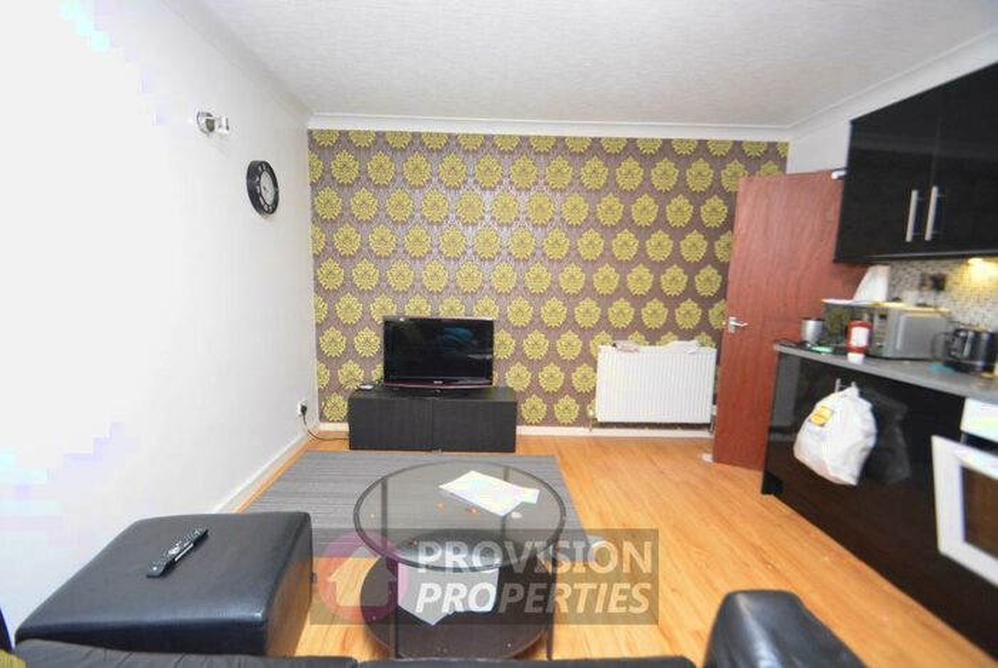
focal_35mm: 15
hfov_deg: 100.3
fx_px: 416
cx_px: 499
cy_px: 334
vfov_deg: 77.4
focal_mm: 10
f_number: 4
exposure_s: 1/60
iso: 2500
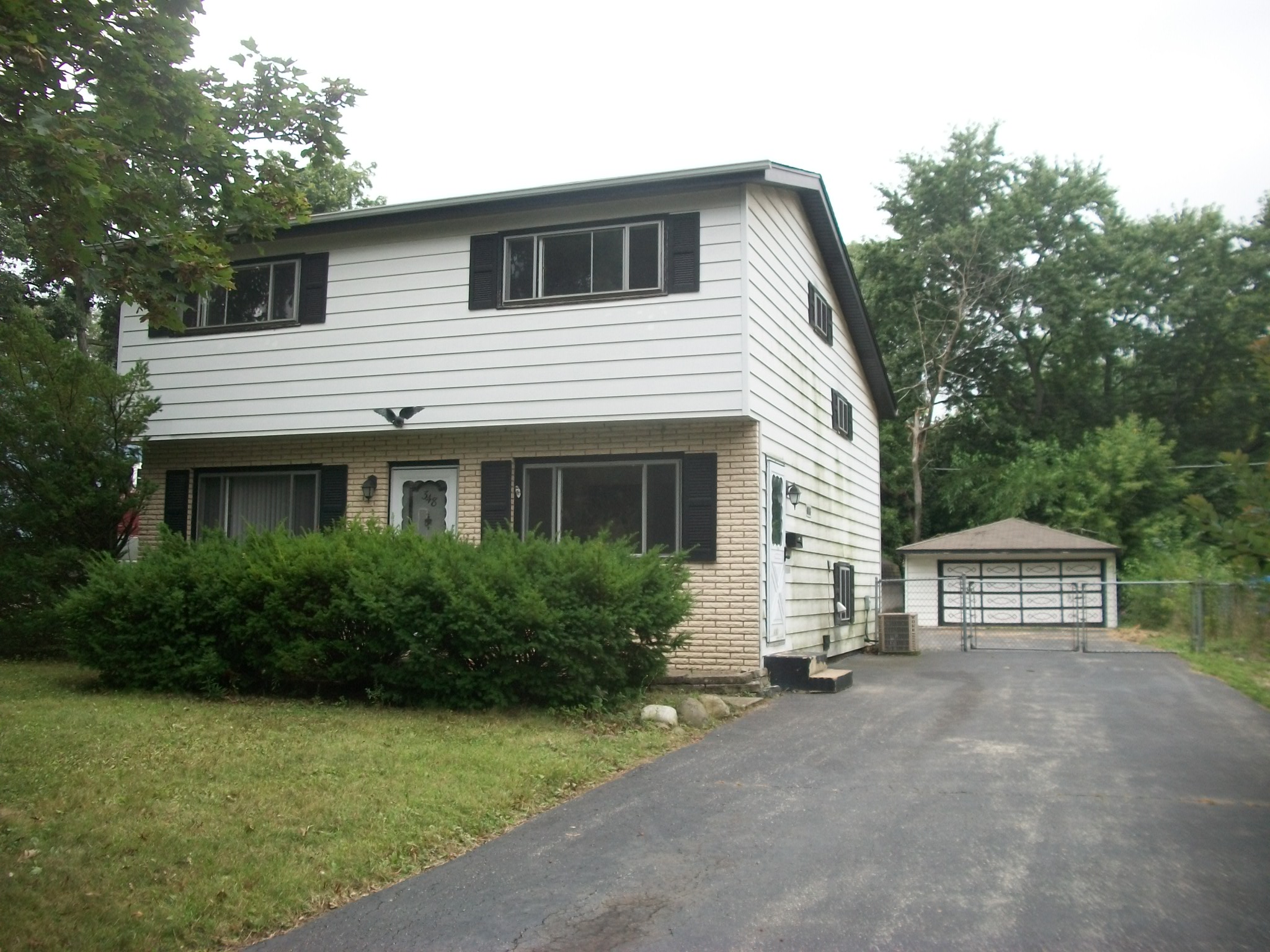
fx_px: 1174
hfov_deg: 56.8
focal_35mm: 32
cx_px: 635
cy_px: 476
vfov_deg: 44.2
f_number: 2.9
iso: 80
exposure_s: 1/320
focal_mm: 5.7
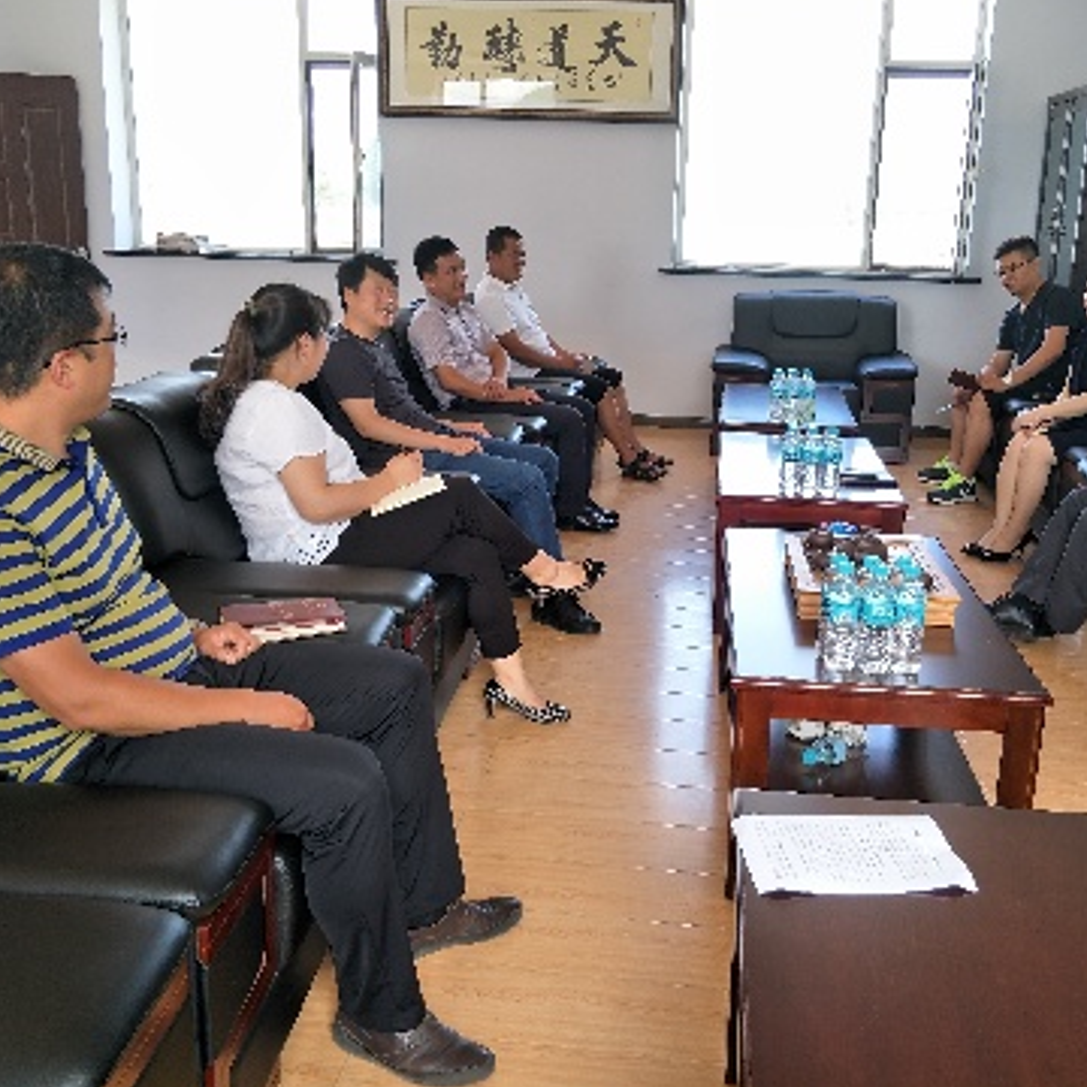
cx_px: 598
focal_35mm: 27
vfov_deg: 59.1
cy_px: 536
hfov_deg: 59.0
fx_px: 959
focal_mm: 3.79
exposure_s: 1/100
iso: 90
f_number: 1.7
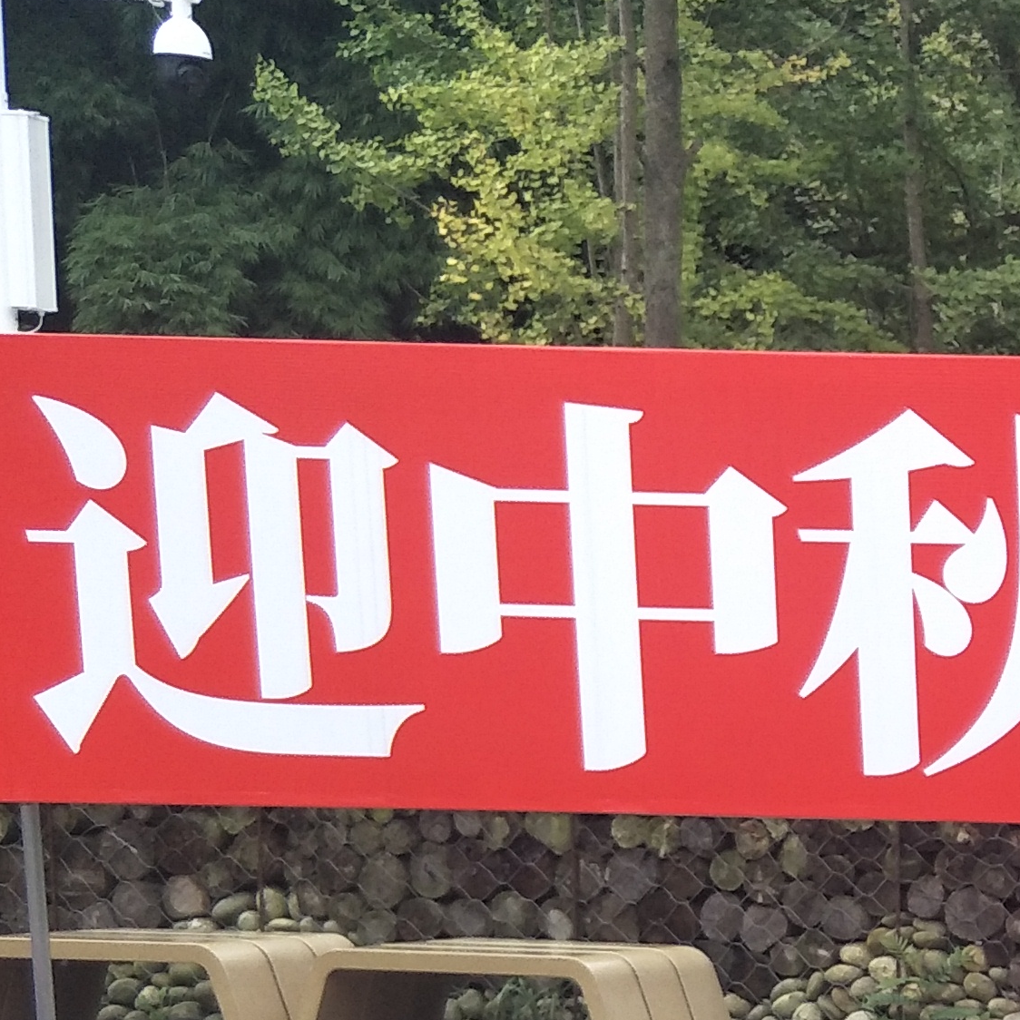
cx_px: 2031
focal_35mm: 87
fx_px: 2900
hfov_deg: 15.8
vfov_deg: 18.7
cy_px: 1266
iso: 33
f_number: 1.7
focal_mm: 4.1
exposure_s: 1/441
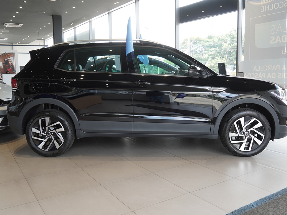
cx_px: 145
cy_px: 109
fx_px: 274
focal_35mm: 33
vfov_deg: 42.9
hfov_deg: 55.4
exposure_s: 1/60
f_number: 4
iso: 100
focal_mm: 20
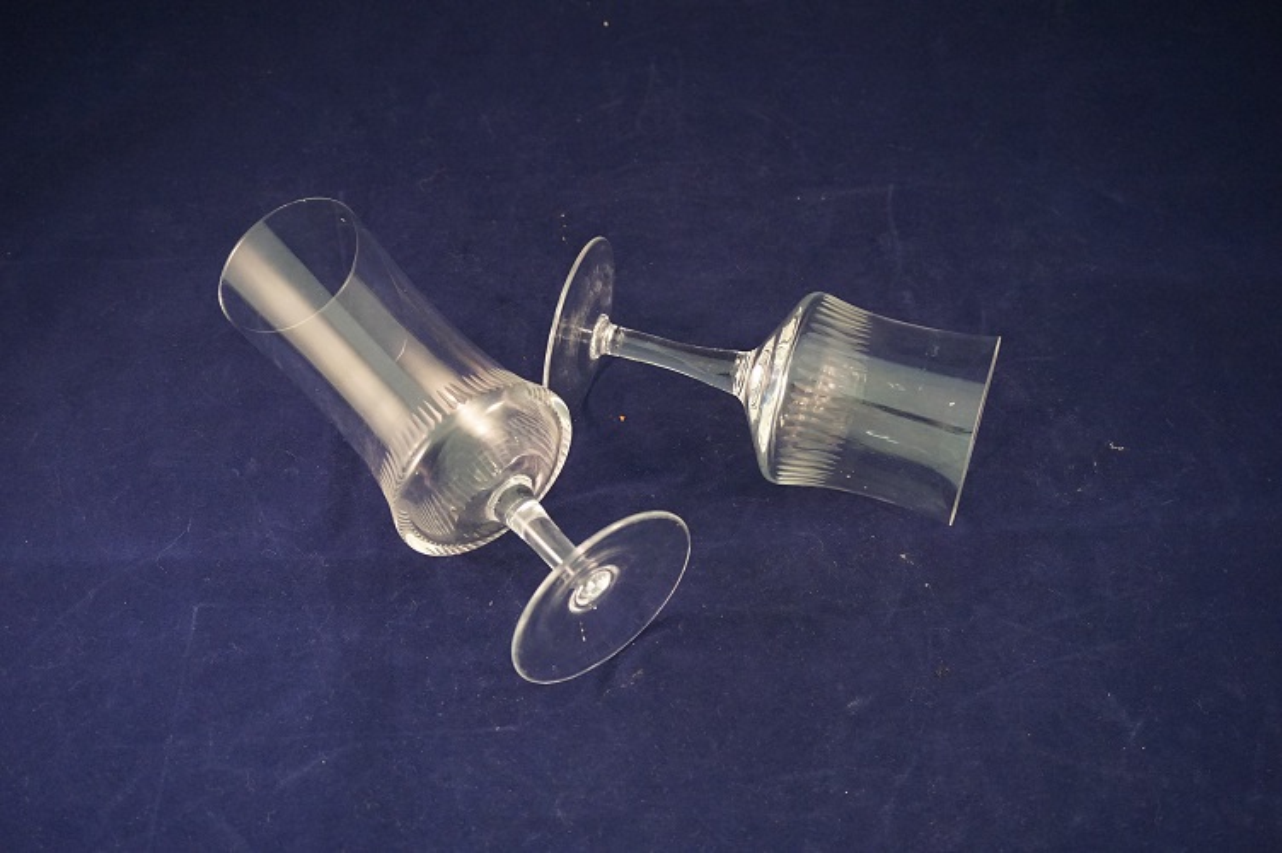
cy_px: 426
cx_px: 641
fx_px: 1548
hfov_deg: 45.0
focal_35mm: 44
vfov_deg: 30.8
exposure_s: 1/30
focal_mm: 29
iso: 3200
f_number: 4.5
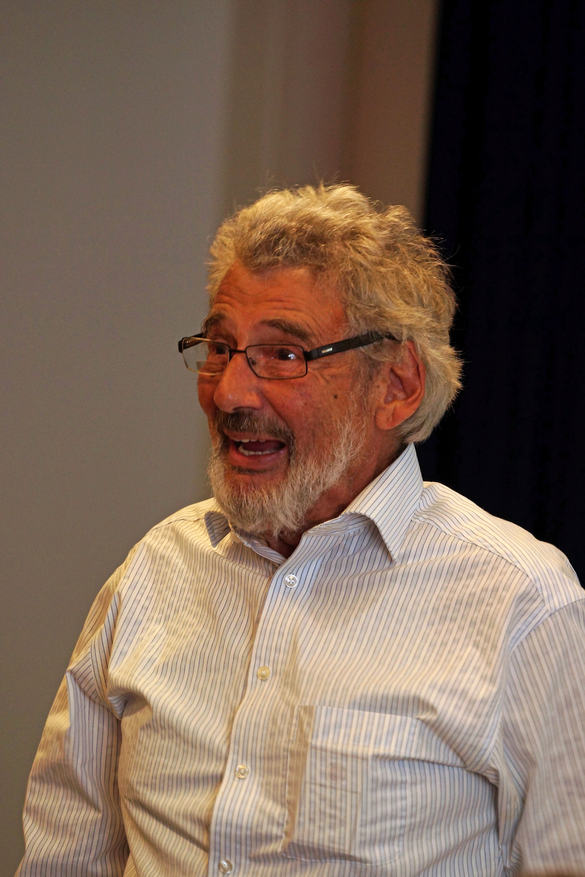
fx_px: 8409
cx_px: 292
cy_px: 438
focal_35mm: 345
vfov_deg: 6.0
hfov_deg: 4.0
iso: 400
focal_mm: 230
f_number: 5.6
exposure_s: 1/60
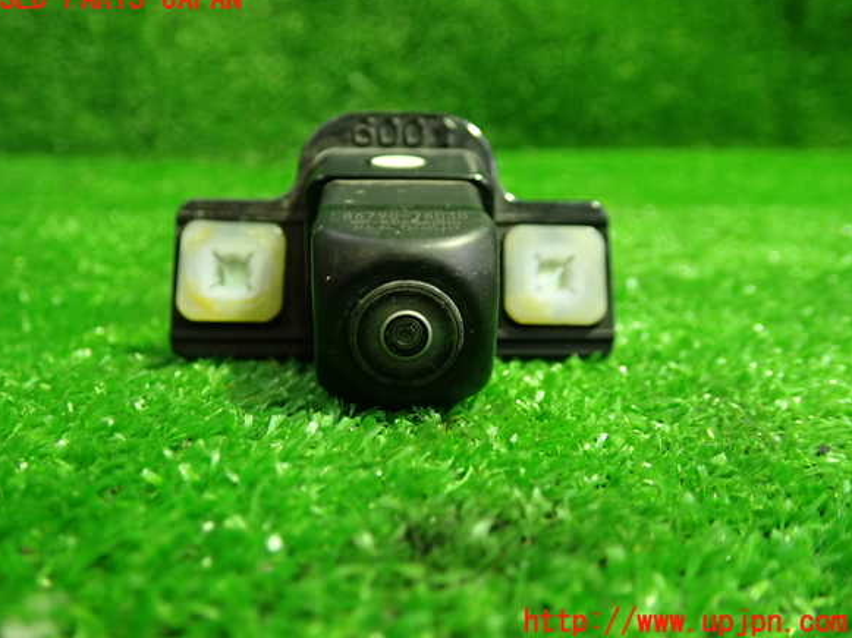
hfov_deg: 58.4
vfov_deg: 45.4
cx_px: 415
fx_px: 763
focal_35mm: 31
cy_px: 311
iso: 400
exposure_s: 1/30
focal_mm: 5.4
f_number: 2.3
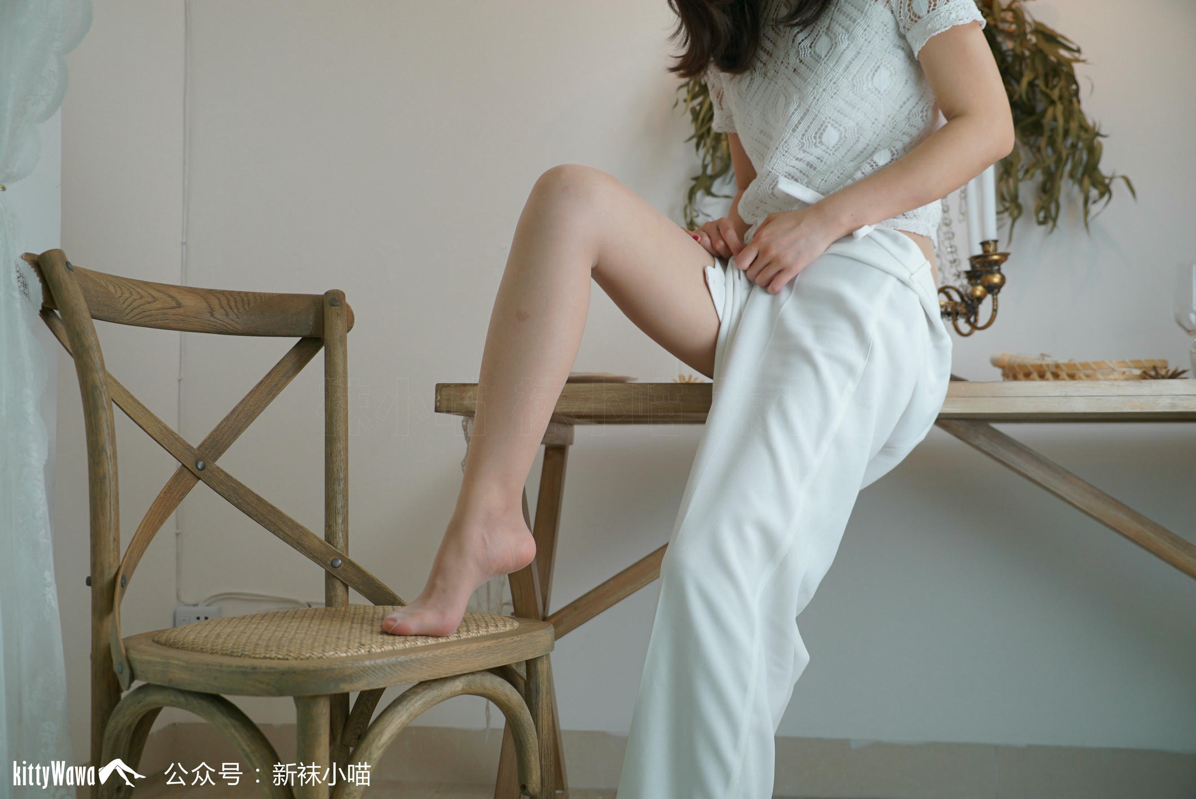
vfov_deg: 37.9
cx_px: 598
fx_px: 1163
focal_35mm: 35
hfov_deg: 54.4
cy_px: 400
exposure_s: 1/60
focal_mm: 35
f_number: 4
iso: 250
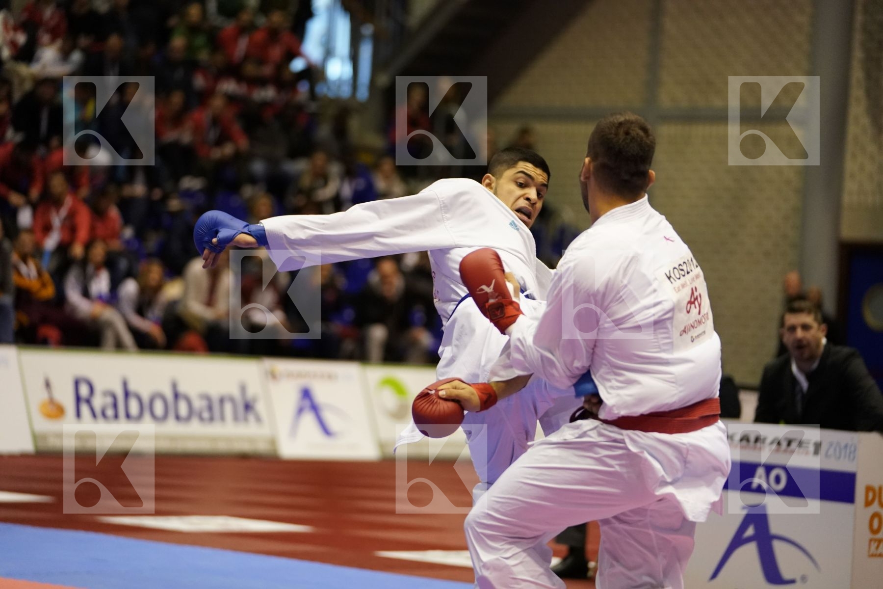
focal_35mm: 137
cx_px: 442
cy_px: 294
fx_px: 3360
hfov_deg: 15.0
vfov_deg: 10.0
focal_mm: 137
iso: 4000
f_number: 2.8
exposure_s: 1/1000
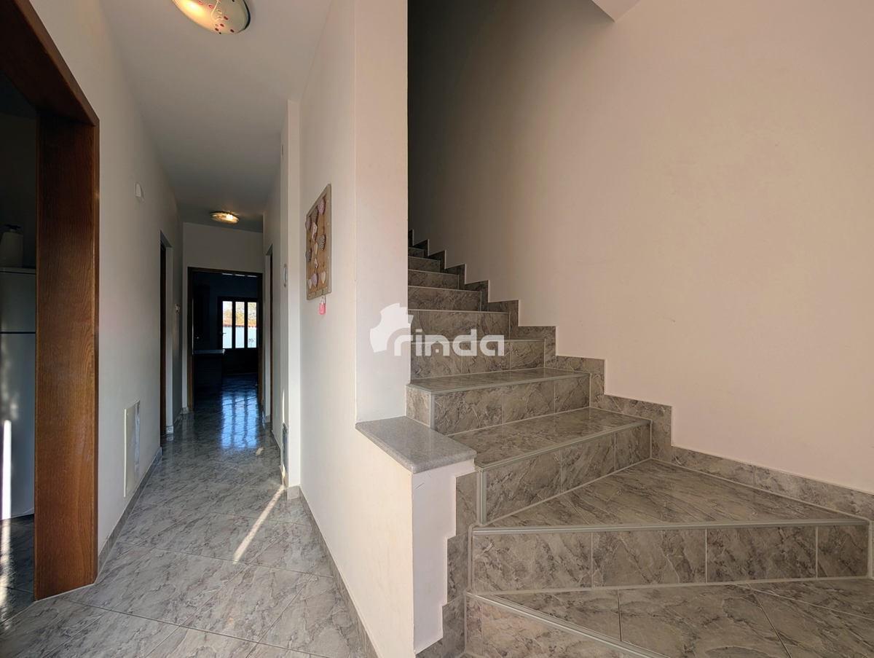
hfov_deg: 110.5
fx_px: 303
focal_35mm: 12
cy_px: 329
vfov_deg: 94.6
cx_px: 437
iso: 39
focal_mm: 2.02
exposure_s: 1/316
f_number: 1.7
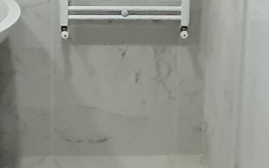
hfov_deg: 23.3
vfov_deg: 14.4
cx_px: 119
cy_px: -16
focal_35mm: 89
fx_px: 653
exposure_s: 1/50
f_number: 2.2
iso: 400
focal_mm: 1.74
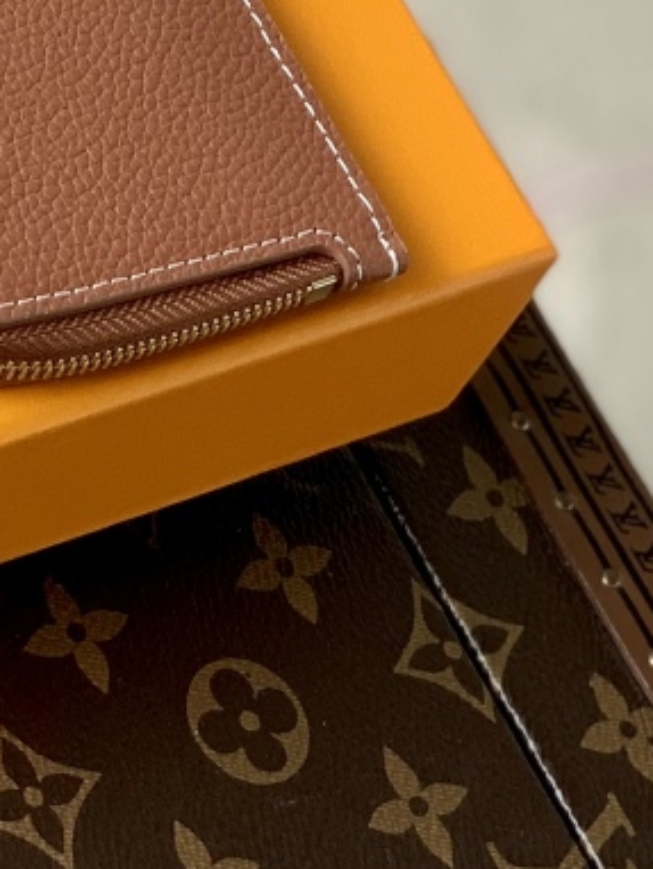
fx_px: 4924
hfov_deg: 7.5
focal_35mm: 196
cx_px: -130
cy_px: -373
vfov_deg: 9.8
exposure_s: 1/122
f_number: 2.4
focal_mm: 6
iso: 16
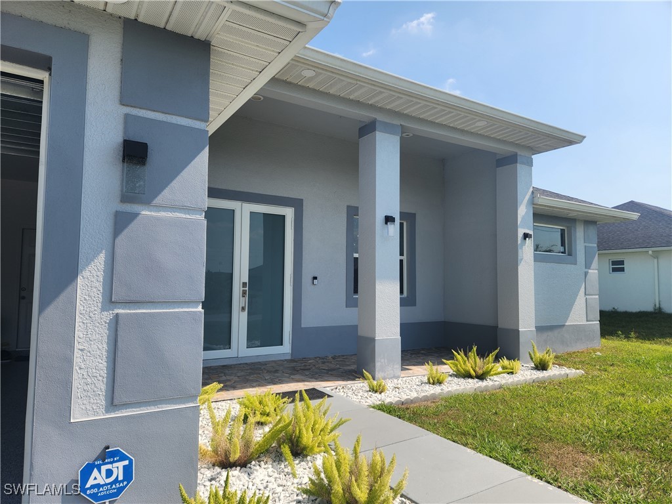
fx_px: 446
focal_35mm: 23
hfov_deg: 73.9
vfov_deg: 58.9
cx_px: 336
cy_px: 252
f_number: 1.8
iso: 20
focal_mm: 5.4
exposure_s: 1/1297
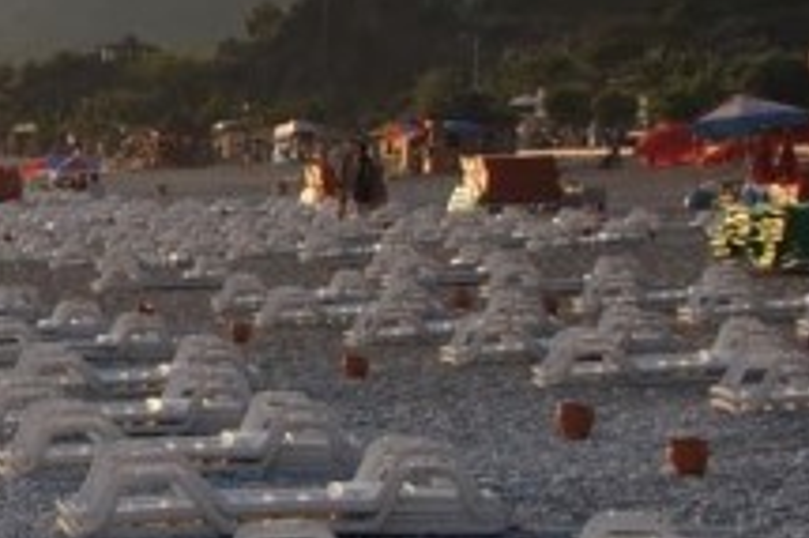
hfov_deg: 10.2
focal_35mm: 192
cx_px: -621
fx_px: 4311
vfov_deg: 7.1
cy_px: 218
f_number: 8
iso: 100
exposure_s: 1/200
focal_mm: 24
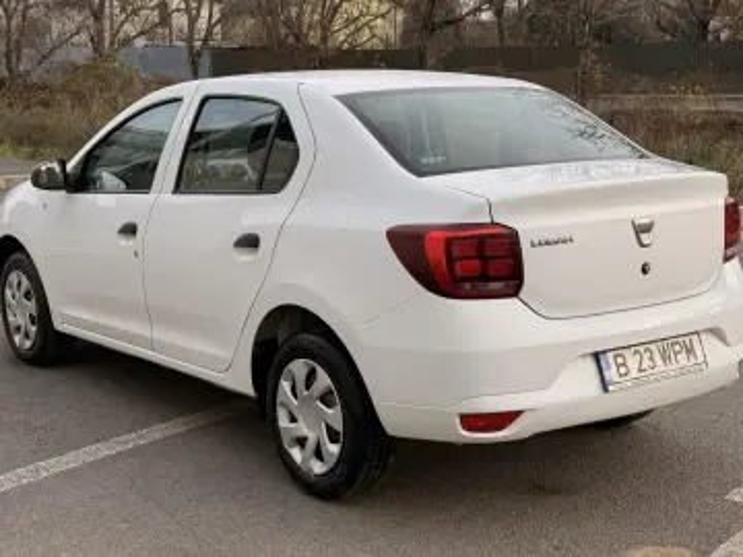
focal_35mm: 48
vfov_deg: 30.3
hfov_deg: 39.7
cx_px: 372
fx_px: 1030
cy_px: 278
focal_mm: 6.76
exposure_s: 1/951
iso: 64
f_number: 1.78
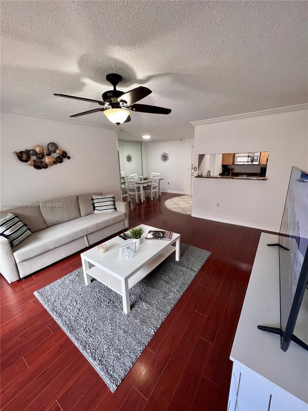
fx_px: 154
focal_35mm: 13
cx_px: 154
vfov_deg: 106.2
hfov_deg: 89.9
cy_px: 206
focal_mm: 1.57
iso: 200
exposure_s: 1/60
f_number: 1.8
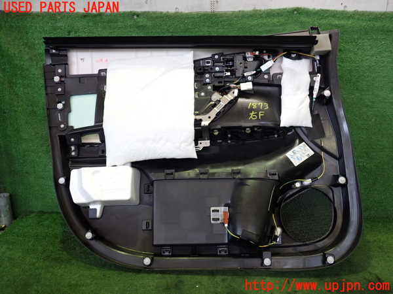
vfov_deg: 46.8
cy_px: 147
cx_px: 196
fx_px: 341
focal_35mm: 30
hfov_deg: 60.0
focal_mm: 5.4
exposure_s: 1/30
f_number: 2.3
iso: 250
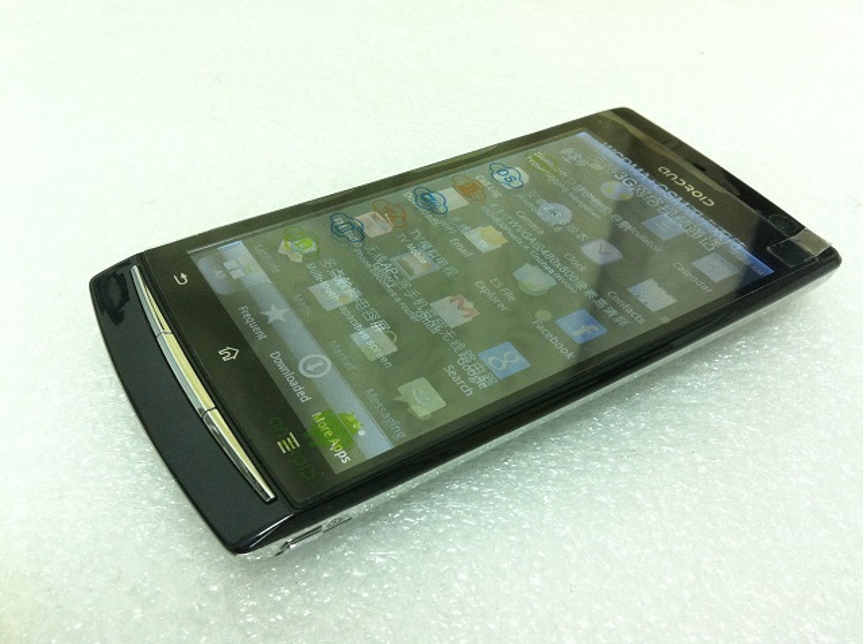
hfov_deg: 52.7
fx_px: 871
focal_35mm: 35
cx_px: 432
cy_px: 322
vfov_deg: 40.6
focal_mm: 3.85
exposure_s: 1/17
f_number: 2.8
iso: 200
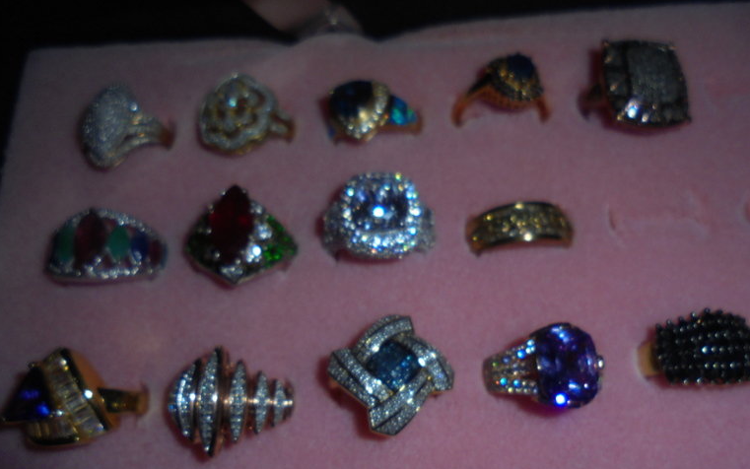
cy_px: 277
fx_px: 572
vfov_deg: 44.4
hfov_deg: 66.5
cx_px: 375
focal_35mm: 28
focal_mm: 4.6
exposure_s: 1/30
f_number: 11.5
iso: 100
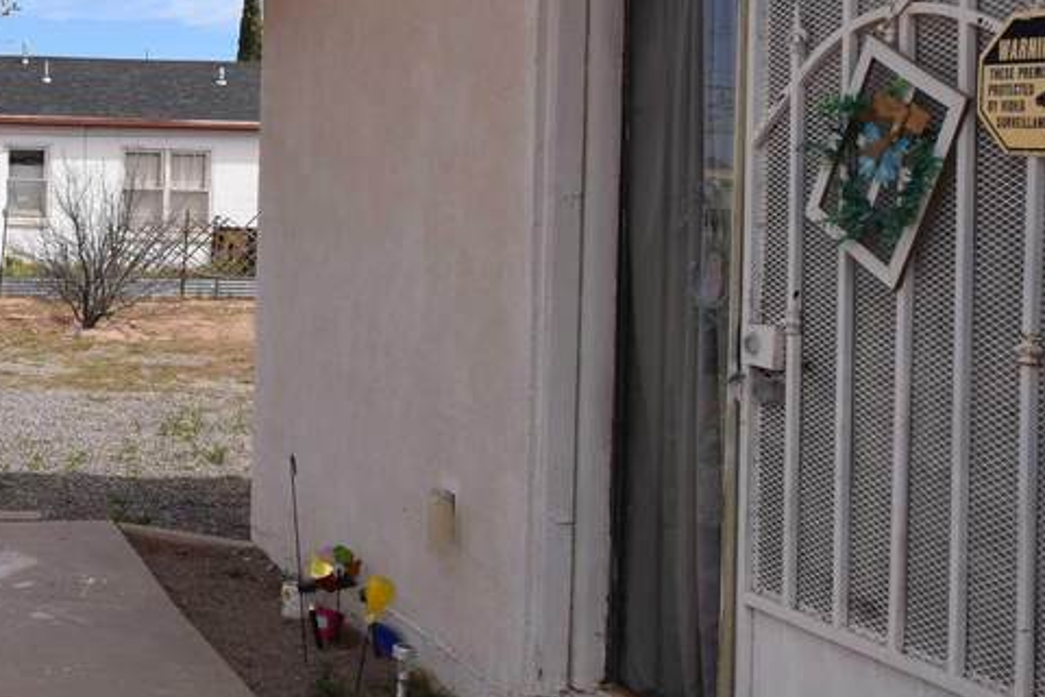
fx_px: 1625
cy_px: 215
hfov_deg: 31.2
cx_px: -137
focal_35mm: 56
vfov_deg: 24.0
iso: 100
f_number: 11
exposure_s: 1/200
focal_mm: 14
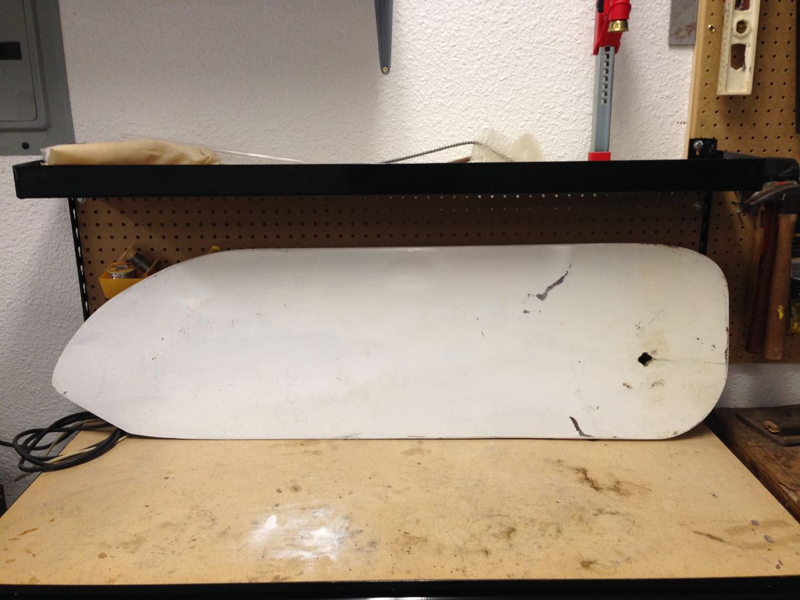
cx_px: 400
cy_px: 300
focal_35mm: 33
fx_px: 763
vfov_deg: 42.9
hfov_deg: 55.4
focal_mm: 4.12
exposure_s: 1/20
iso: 80
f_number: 2.4
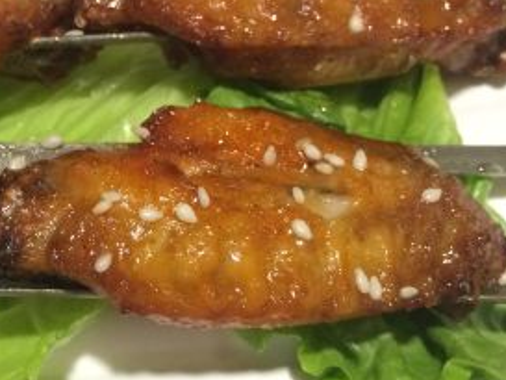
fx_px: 1126
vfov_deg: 18.9
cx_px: 7
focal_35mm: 77
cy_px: 53
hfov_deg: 24.3
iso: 250
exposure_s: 1/33
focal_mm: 4.12
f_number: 2.2
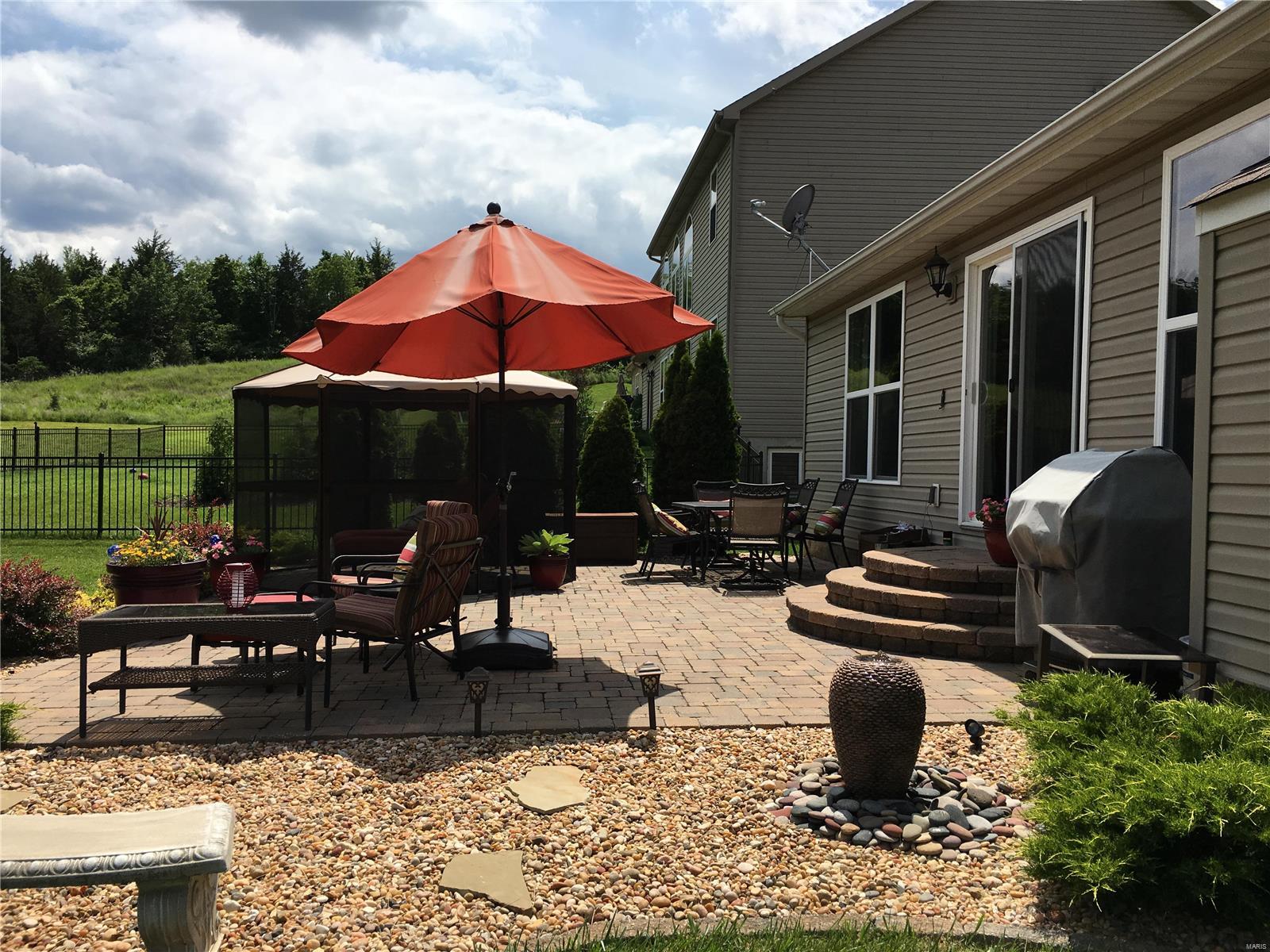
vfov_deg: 48.2
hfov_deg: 61.7
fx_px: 1064
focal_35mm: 29
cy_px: 476
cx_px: 635
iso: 25
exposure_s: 1/2404
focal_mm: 4.15
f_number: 2.2
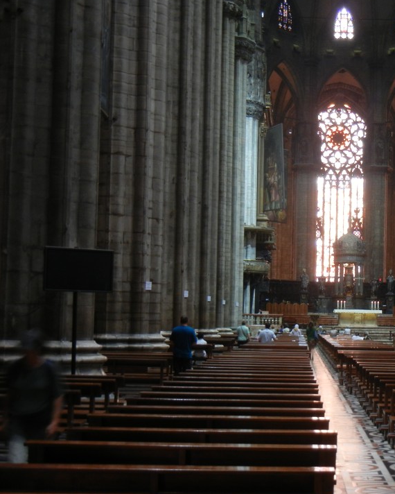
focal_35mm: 73
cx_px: 354
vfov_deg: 26.1
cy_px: 257
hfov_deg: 20.6
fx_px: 1066
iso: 200
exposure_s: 1/3.9
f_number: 3.9
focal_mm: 9.3
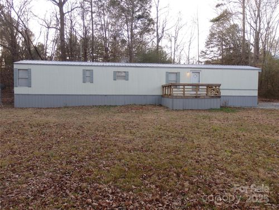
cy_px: 105
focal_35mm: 25
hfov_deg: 69.4
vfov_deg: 54.9
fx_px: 201
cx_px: 140
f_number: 3
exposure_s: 1/100
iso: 100
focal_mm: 4.5
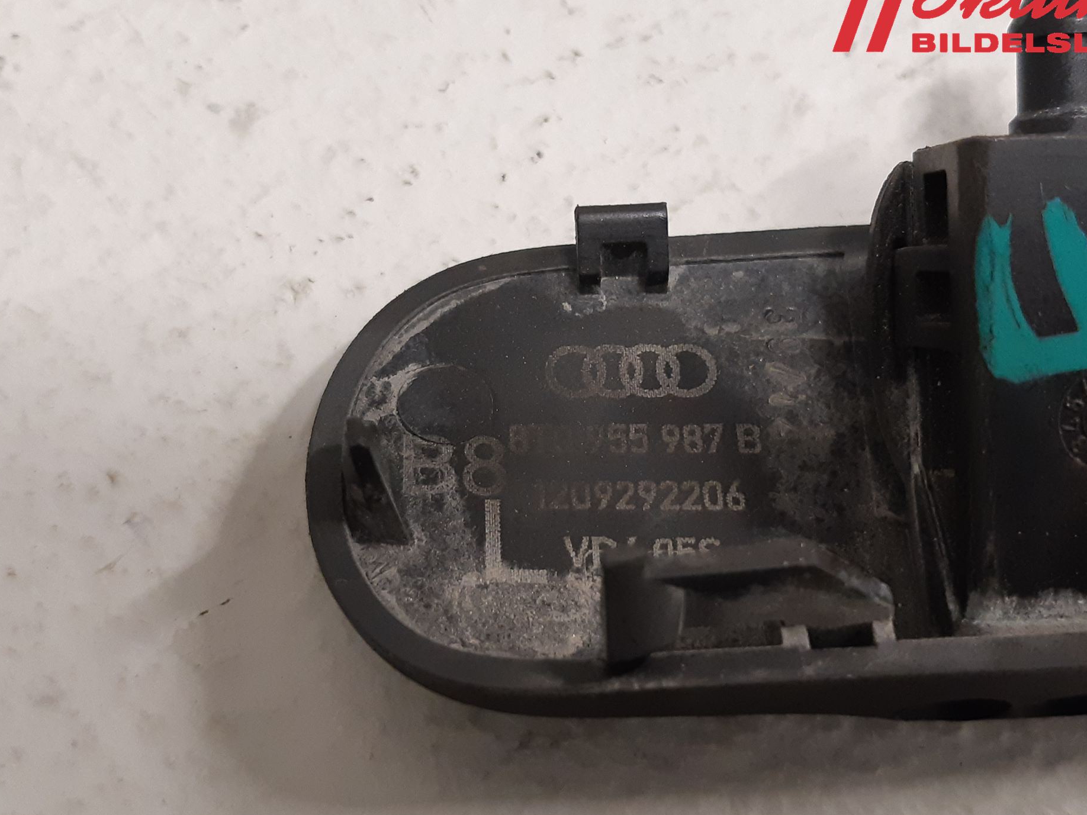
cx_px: 590
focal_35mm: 29
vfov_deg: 48.2
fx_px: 911
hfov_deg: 61.6
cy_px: 407
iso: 200
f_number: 1.7
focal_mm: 3.93
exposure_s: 1/33
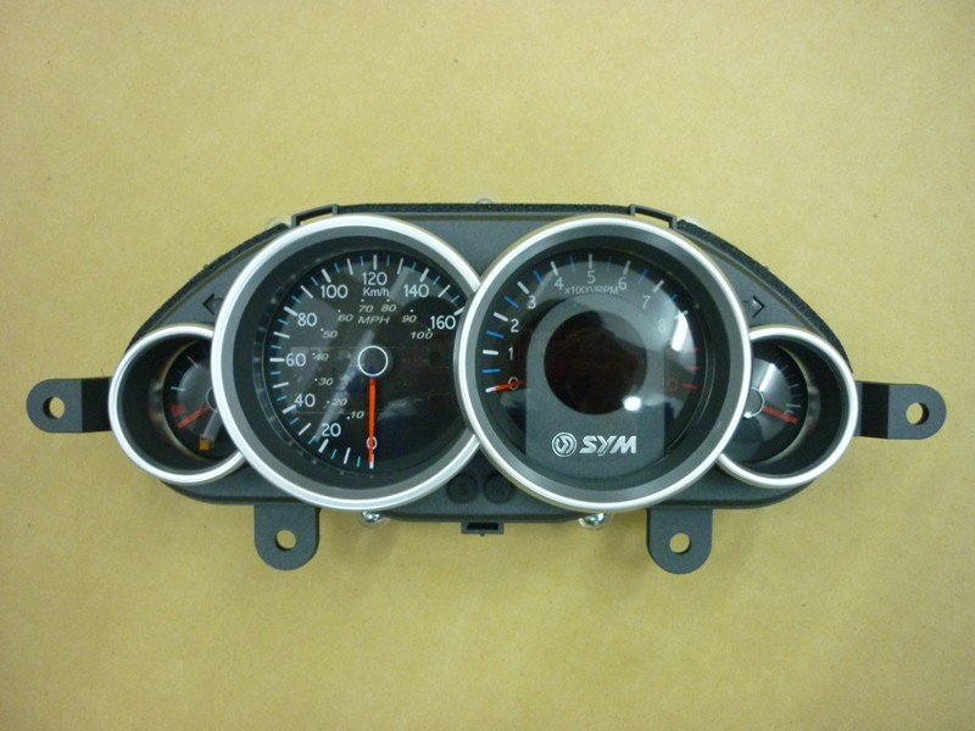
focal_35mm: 33
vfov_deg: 42.9
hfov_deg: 55.4
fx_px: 929
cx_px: 488
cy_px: 366
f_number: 2.8
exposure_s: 1/13
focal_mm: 5.5
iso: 400
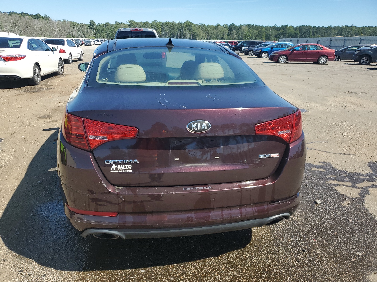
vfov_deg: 53.1
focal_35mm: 26
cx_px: 188
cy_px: 141
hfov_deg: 67.3
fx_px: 283
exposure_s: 1/2000
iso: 50
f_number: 1.5
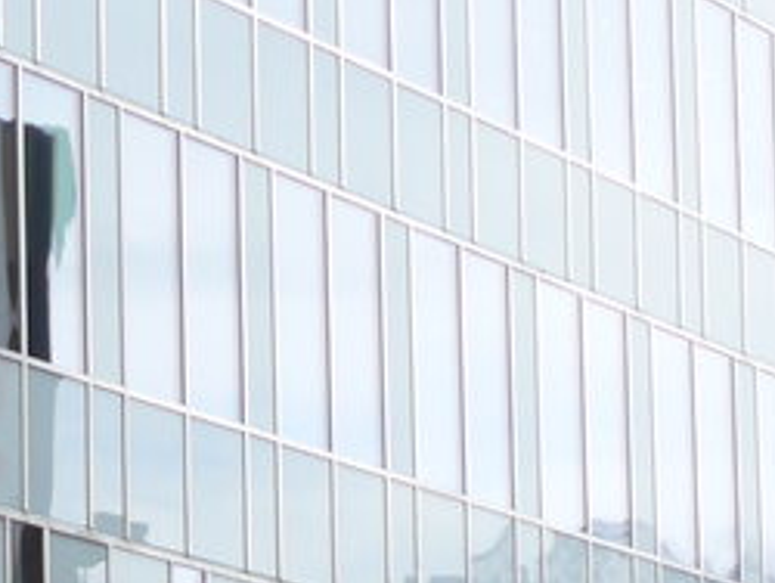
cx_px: -462
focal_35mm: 211
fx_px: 4729
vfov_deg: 6.9
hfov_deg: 9.1
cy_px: 992
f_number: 2.8
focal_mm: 9
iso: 80
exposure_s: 1/250
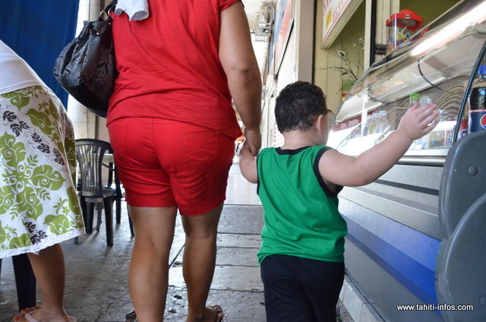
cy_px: 161
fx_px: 364
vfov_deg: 47.7
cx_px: 243
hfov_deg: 67.5
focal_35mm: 27
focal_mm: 18
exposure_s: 1/250
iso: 3200
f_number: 8
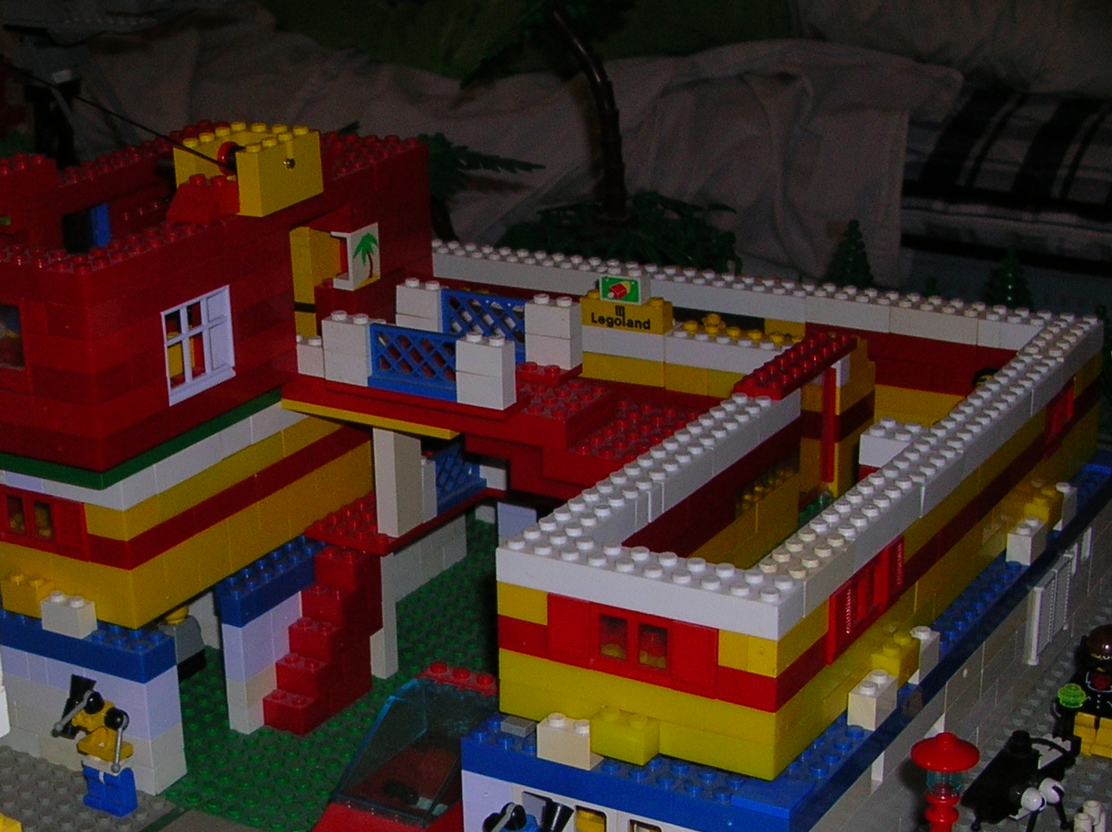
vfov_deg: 22.0
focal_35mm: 66
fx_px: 2119
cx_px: 317
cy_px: 619
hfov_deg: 29.1
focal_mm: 5.8
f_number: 2.8
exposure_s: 1/60.1
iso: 50
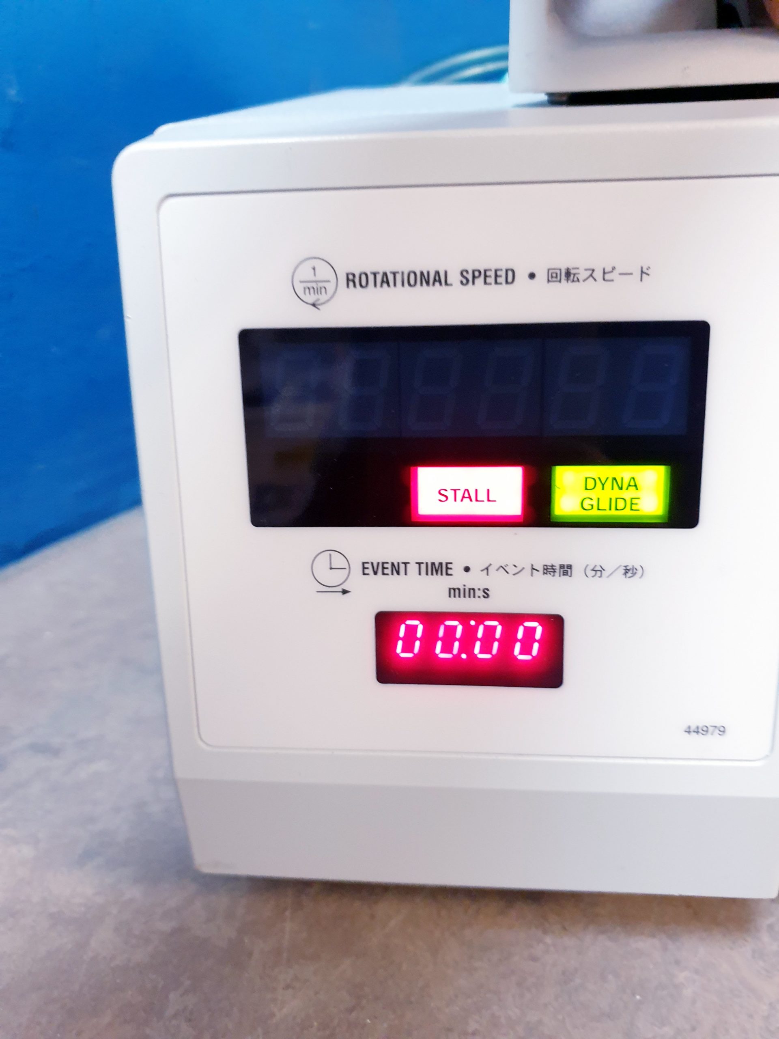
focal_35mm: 26
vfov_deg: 67.3
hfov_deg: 53.1
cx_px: 390
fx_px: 780
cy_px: 520
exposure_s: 1/50
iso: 250
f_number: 1.5
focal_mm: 4.3
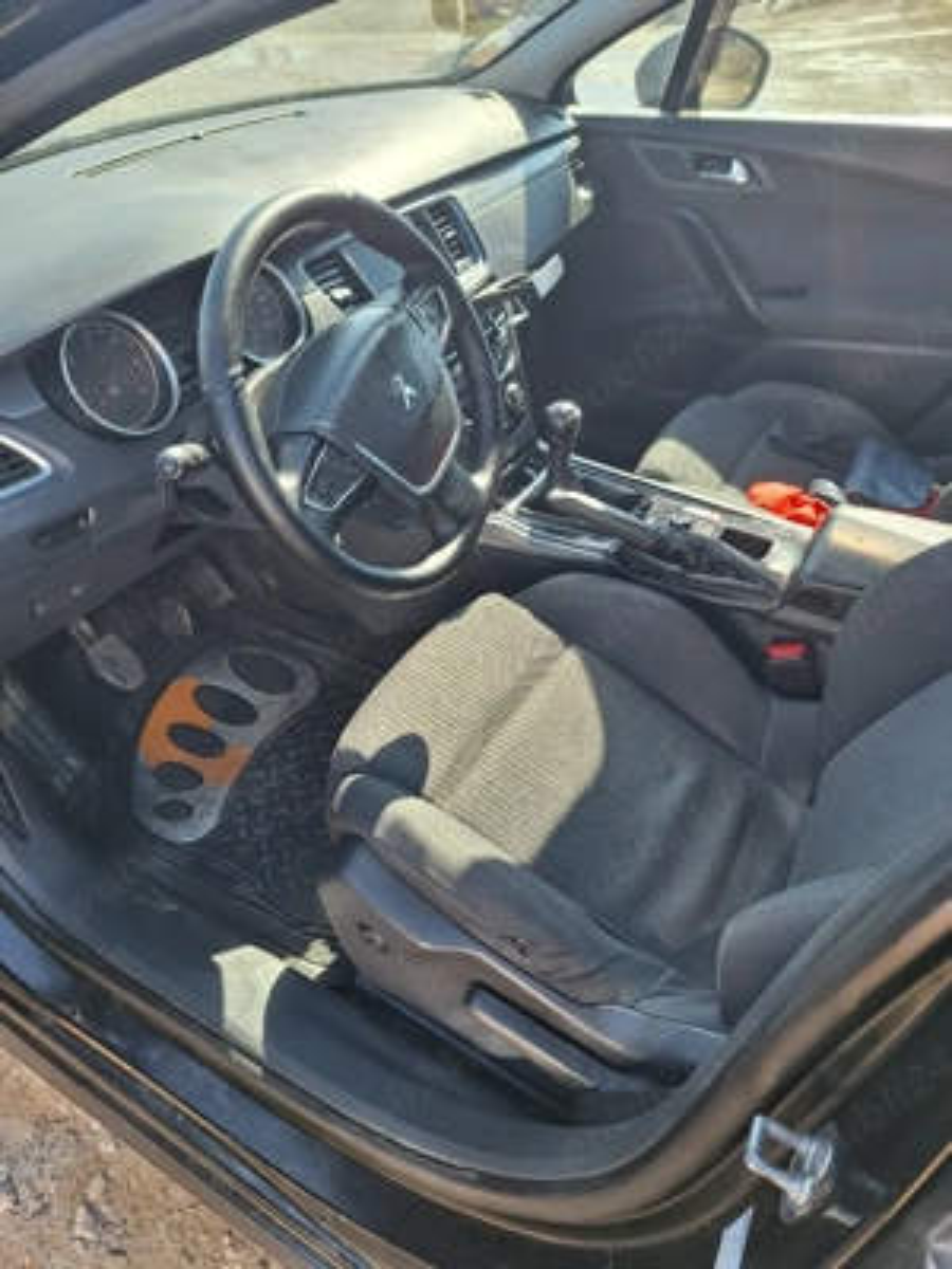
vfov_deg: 73.9
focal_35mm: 23
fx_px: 843
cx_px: 476
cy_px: 634
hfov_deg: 58.9
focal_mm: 5.54
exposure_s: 1/333
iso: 40
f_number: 1.8
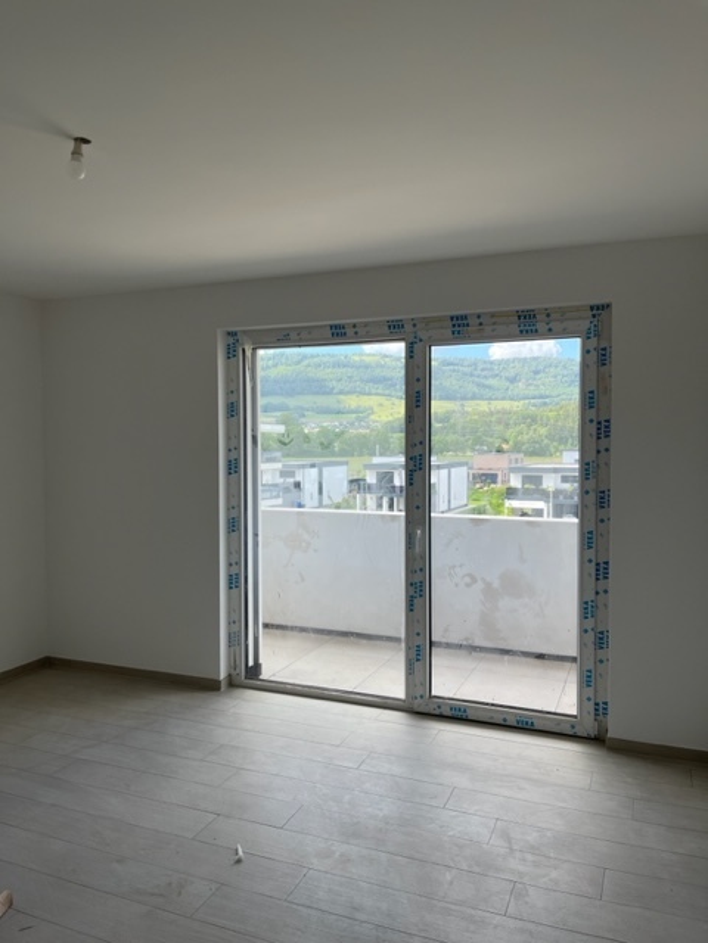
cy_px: 472
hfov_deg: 53.1
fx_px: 709
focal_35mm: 26
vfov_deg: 67.3
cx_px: 354
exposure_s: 1/449
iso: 50
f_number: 1.6
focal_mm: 5.1
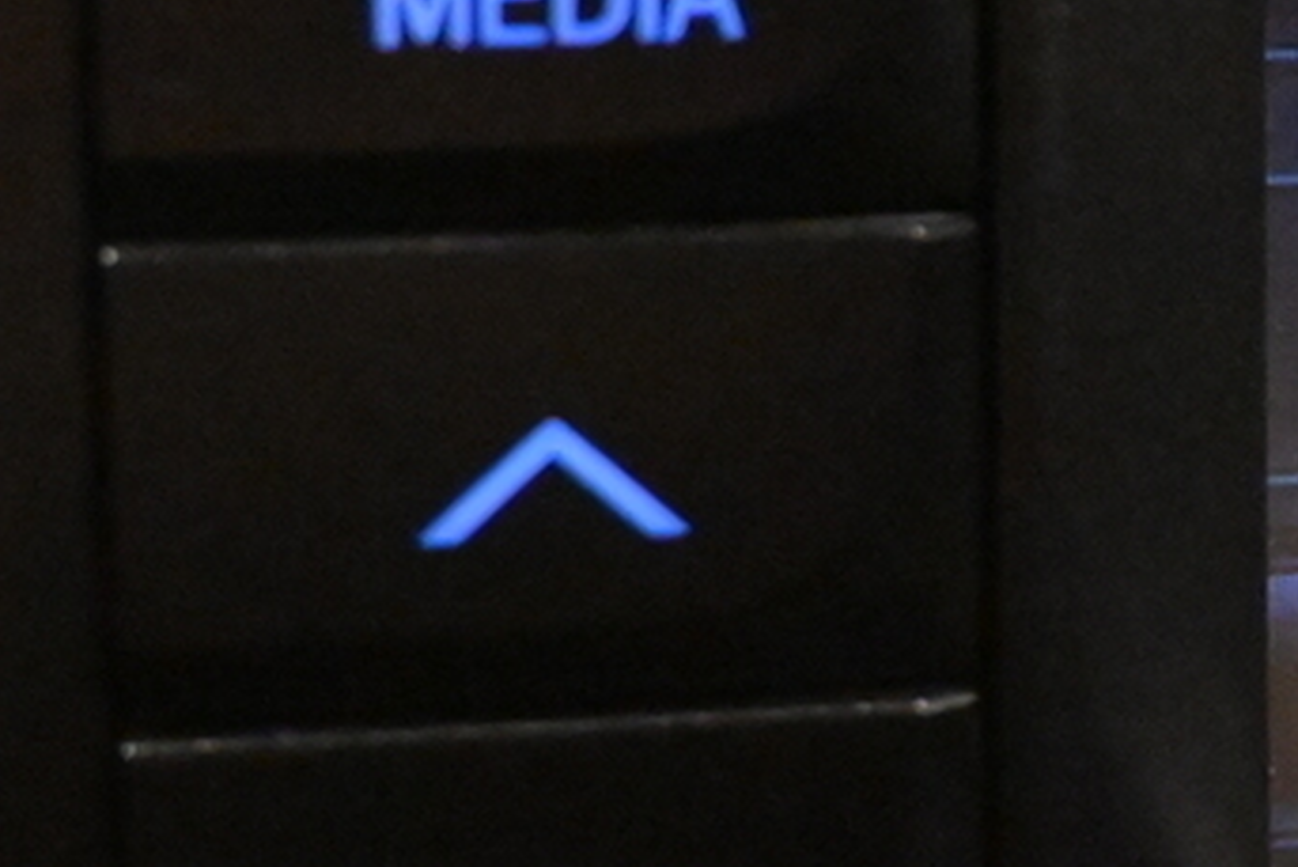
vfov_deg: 8.0
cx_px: 2812
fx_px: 6132
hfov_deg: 10.8
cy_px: -212
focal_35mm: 170
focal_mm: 24
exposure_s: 1/125
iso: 8000
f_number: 5.6
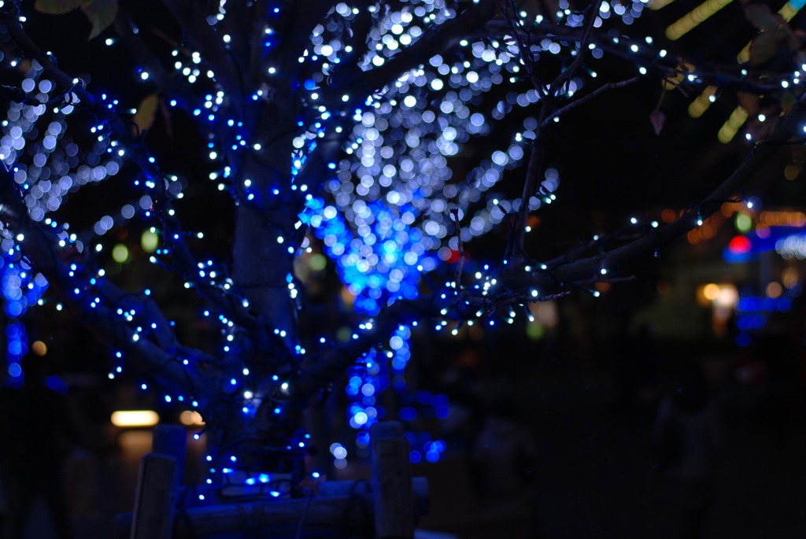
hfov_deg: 27.0
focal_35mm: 75
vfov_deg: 18.2
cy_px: 270
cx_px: 403
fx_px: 1681
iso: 100
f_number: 2.8
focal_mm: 50
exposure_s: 1/30
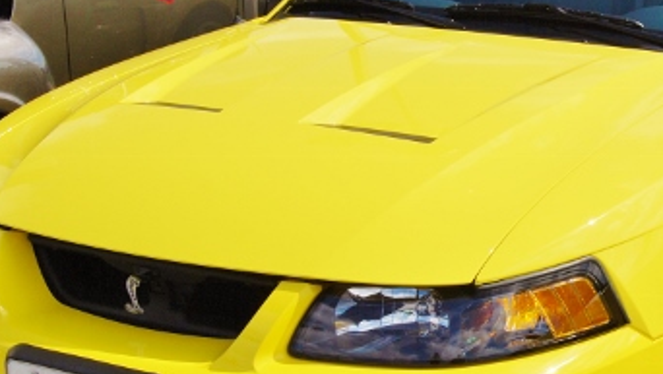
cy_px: 190
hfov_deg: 21.1
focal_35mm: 100
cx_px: 516
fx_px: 1759
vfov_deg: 12.1
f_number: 11
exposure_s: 1/500
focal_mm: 34
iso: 100
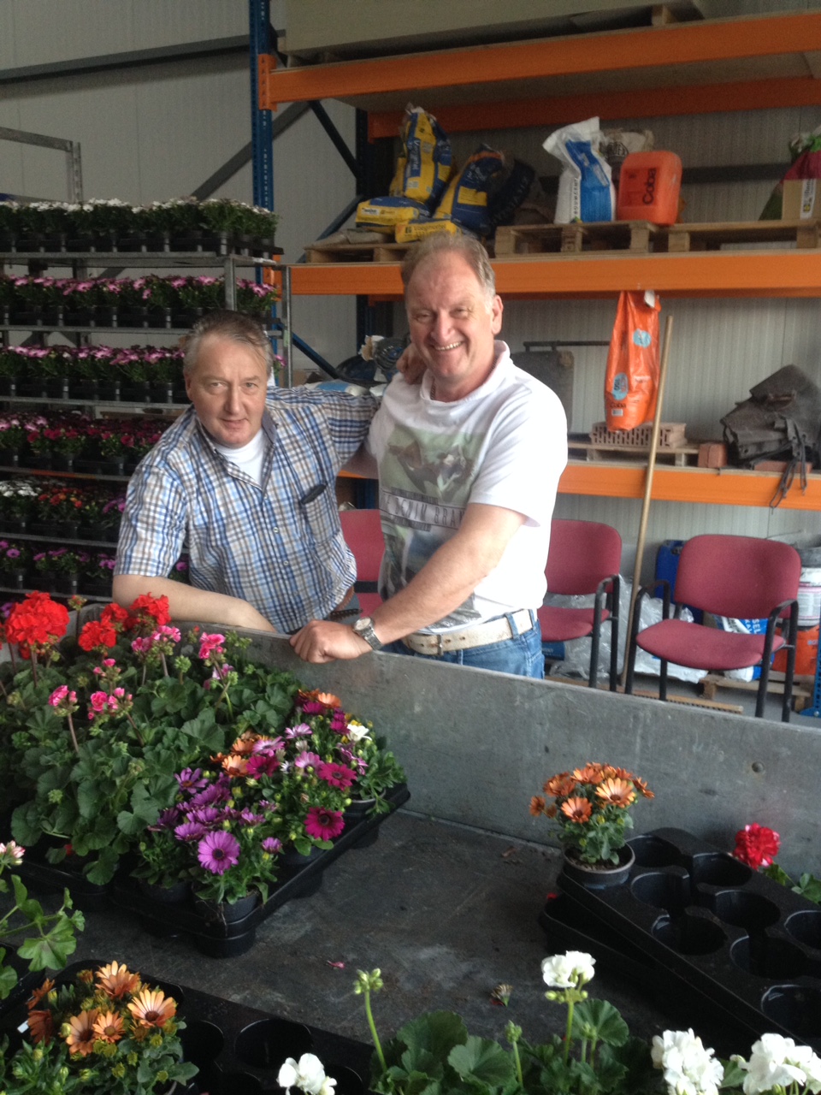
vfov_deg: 52.6
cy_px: 548
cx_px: 410
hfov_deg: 40.7
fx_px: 1107
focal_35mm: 35
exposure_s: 1/20
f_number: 2.4
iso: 125
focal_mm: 4.28
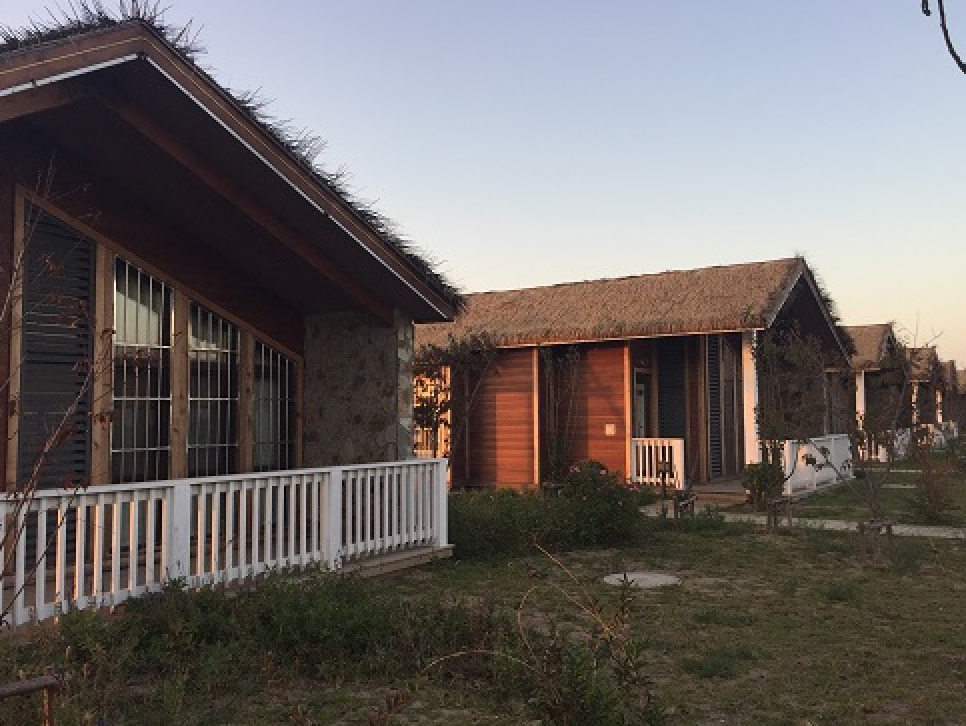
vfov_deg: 46.8
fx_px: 838
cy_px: 353
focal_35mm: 30
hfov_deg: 59.9
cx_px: 474
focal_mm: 4.15
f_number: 2.2
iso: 32
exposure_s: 1/190
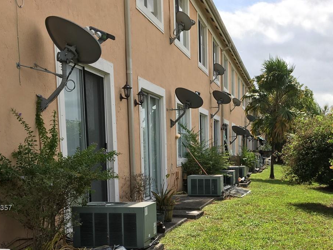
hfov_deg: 36.7
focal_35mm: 51
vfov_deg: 27.8
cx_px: 247
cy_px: 208
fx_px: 490
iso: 25
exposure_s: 1/1115
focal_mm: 4.15
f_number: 2.2
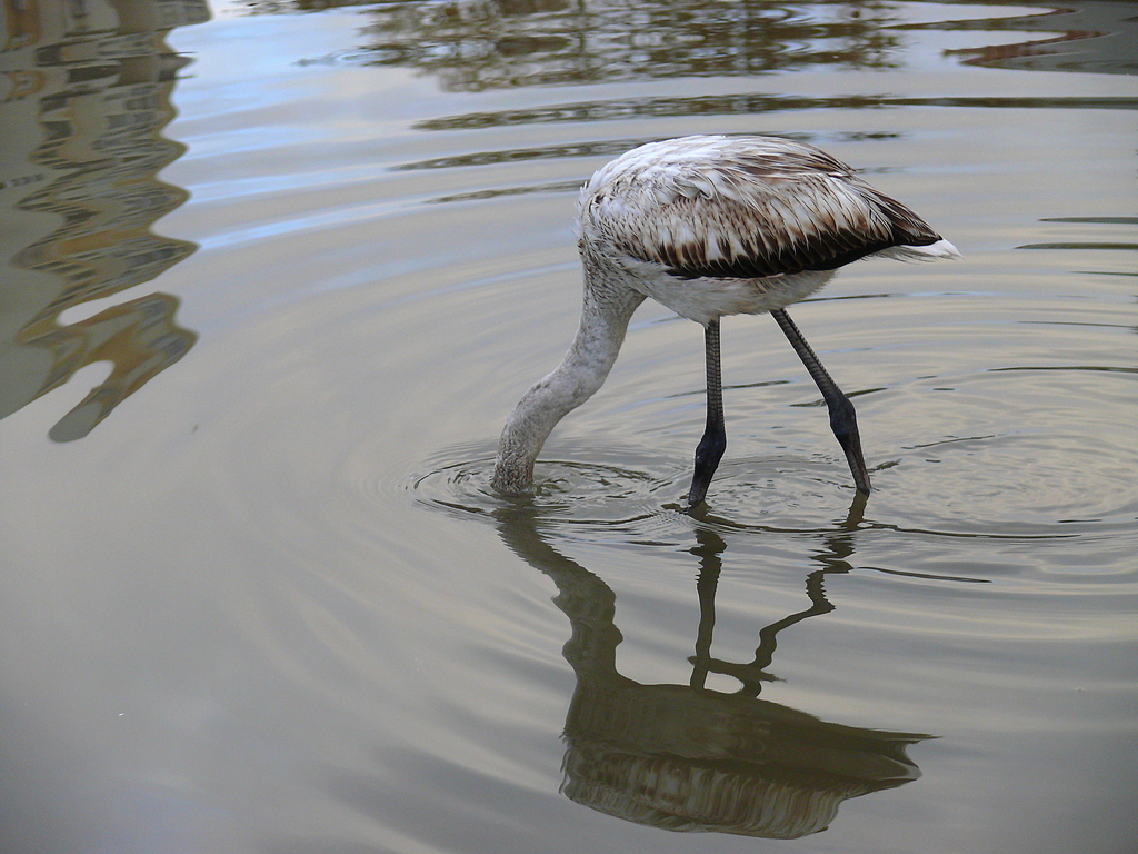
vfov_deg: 9.5
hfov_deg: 12.6
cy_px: 427
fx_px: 5161
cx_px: 569
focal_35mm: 157
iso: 100
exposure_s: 1/250
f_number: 3.6
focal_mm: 33.3
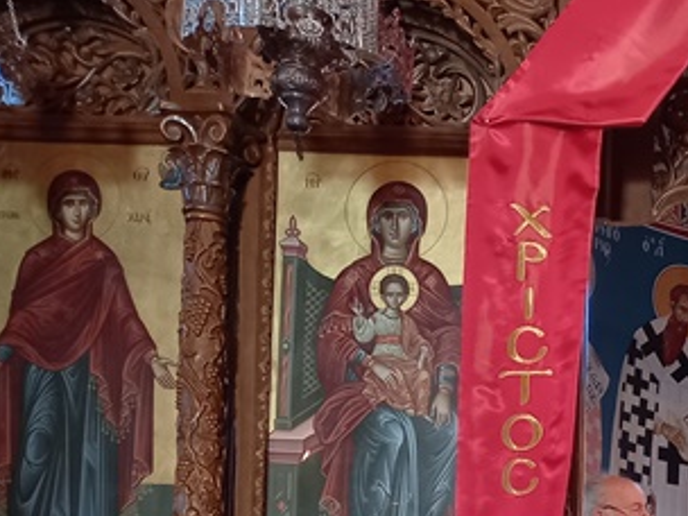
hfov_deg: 24.3
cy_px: 704
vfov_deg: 19.1
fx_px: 1391
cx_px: 894
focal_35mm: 70
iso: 200
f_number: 2
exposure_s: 1/25
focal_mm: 4.6
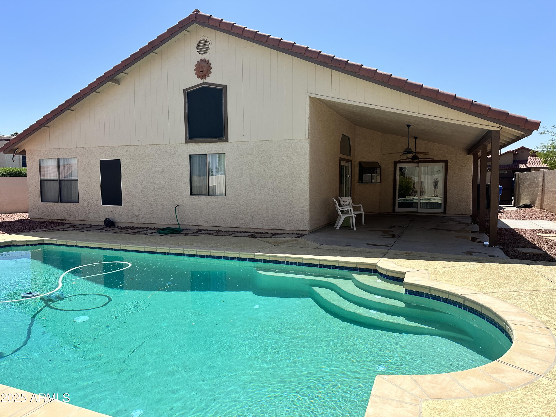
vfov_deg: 56.8
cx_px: 278
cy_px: 208
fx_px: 385
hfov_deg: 71.6
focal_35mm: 24
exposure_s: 1/5263
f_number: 1.78
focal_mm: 6.86
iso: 80
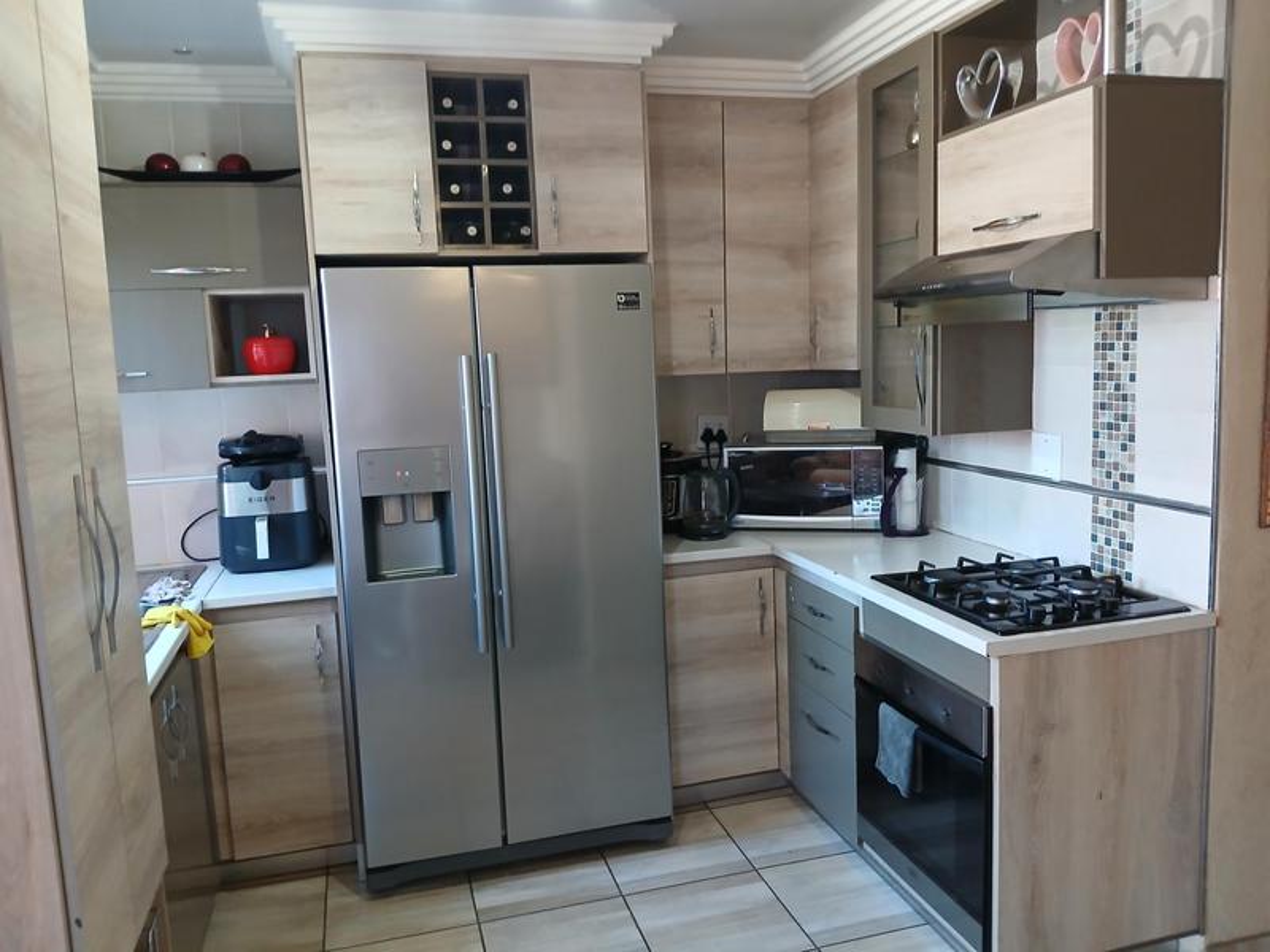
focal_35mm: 26
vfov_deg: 53.1
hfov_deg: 67.3
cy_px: 476
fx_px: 954
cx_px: 635
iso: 320
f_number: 1.8
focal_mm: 3.98
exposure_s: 1/25
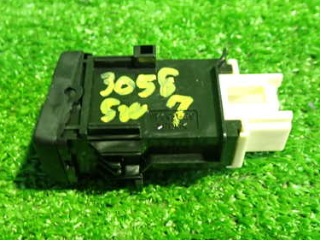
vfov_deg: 30.2
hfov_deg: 39.6
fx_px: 444
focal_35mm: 48
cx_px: 177
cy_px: 102
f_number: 2.3
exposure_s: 1/30
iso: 500
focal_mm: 5.4
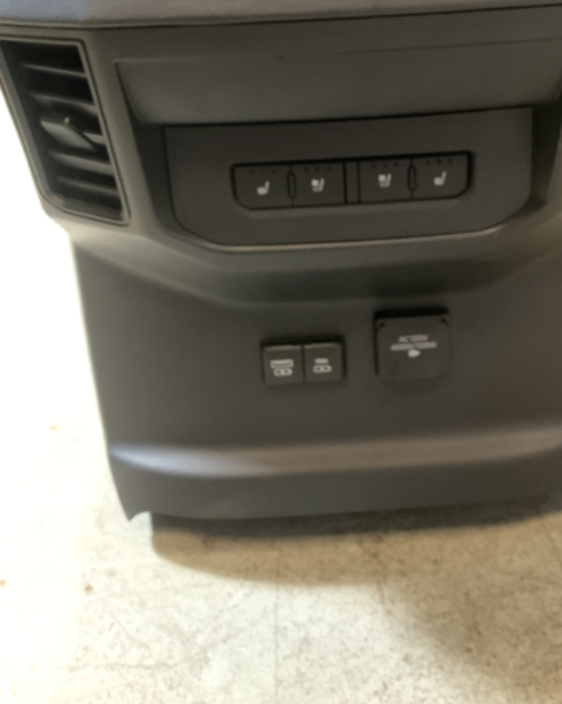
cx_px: 357
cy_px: 205
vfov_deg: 44.7
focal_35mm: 40
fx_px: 832
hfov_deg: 37.1
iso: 1000
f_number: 1.8
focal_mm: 4.25
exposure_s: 1/15
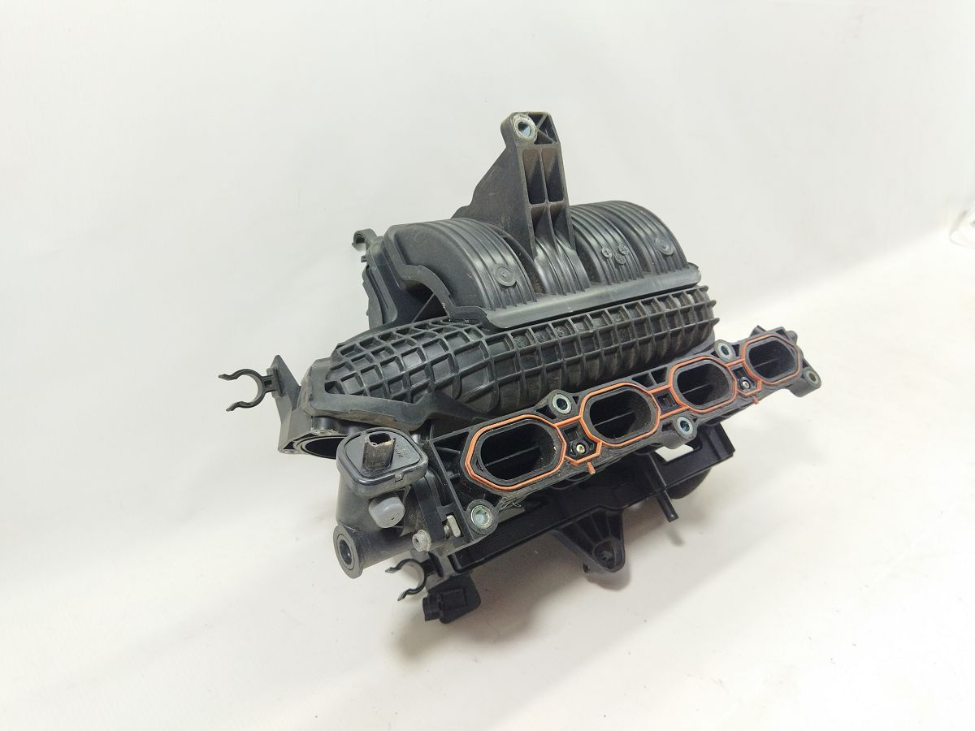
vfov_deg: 51.4
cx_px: 488
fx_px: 760
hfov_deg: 65.3
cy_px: 366
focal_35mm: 27
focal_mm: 4.71
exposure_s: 1/100
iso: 179
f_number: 1.79
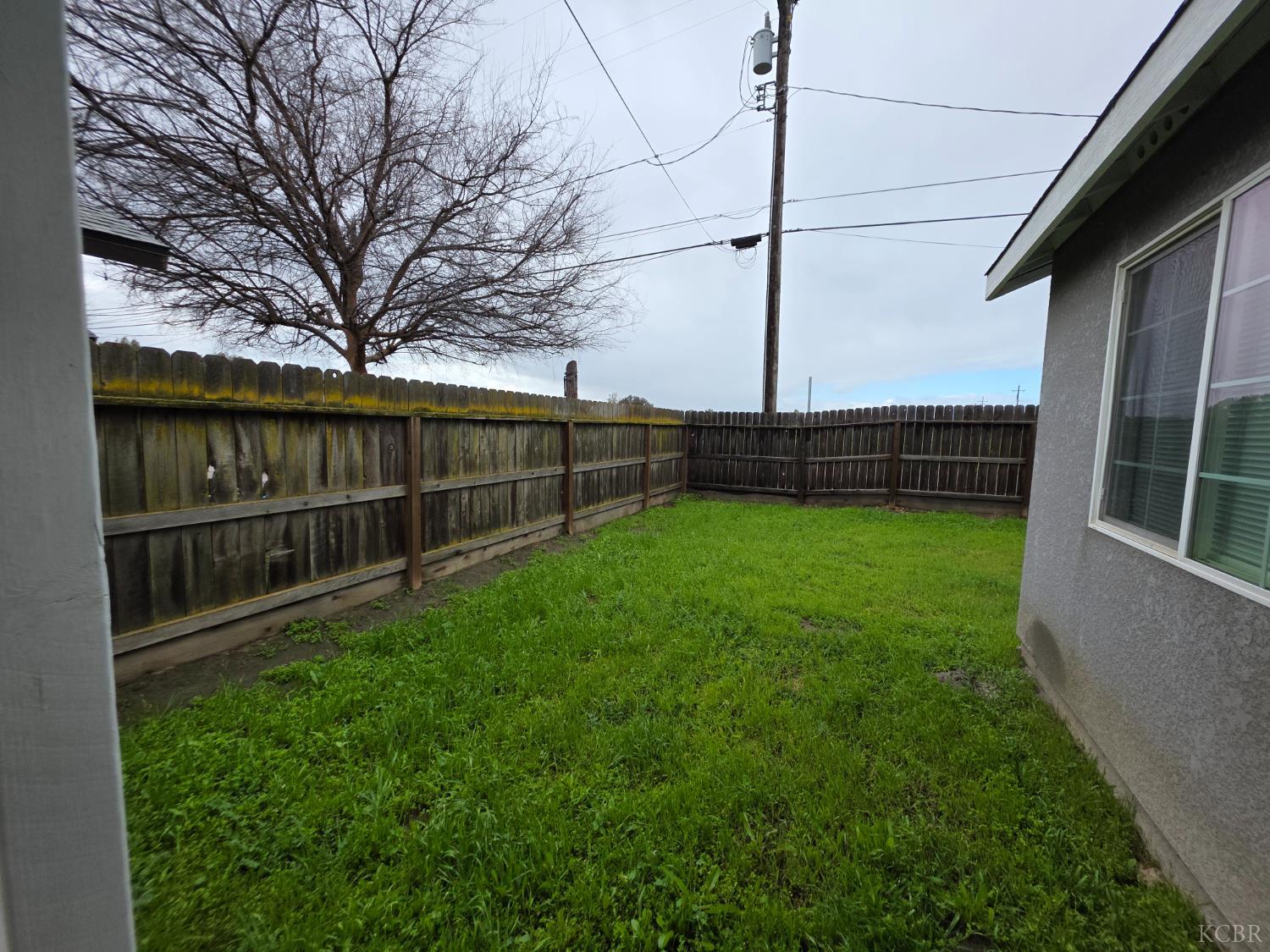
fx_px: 477
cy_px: 476
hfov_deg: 106.2
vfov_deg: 89.9
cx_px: 635
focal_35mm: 13
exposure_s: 1/2000
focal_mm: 2.2
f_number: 1.9
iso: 80
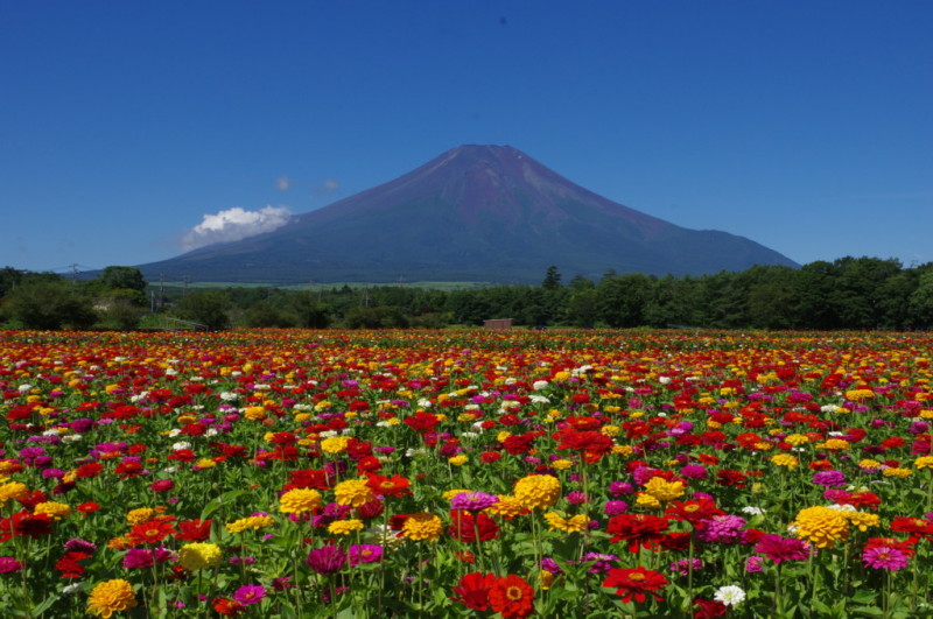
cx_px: 466
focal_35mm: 36
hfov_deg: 53.2
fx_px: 932
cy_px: 310
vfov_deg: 36.8
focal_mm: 24.38
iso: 200
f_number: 18
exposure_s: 1/160
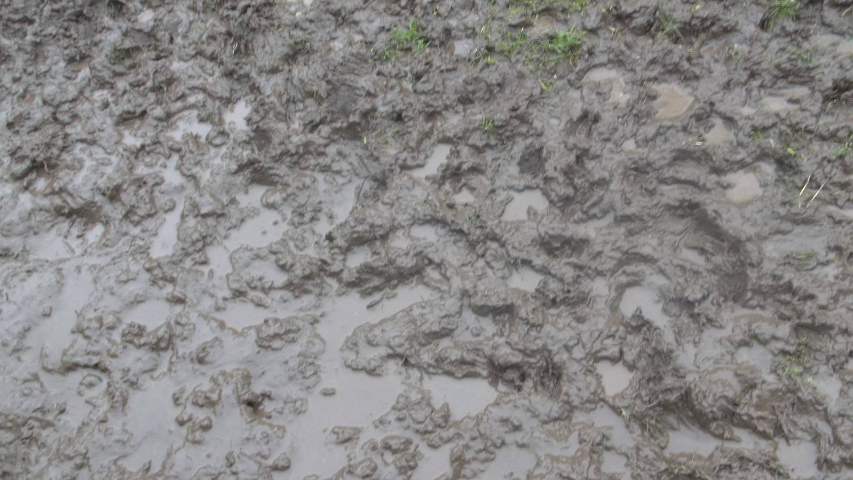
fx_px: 814
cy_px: 309
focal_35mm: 36
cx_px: 426
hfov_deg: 55.3
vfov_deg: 32.6
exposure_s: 1/8
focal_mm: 5.9
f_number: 3.3
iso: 160
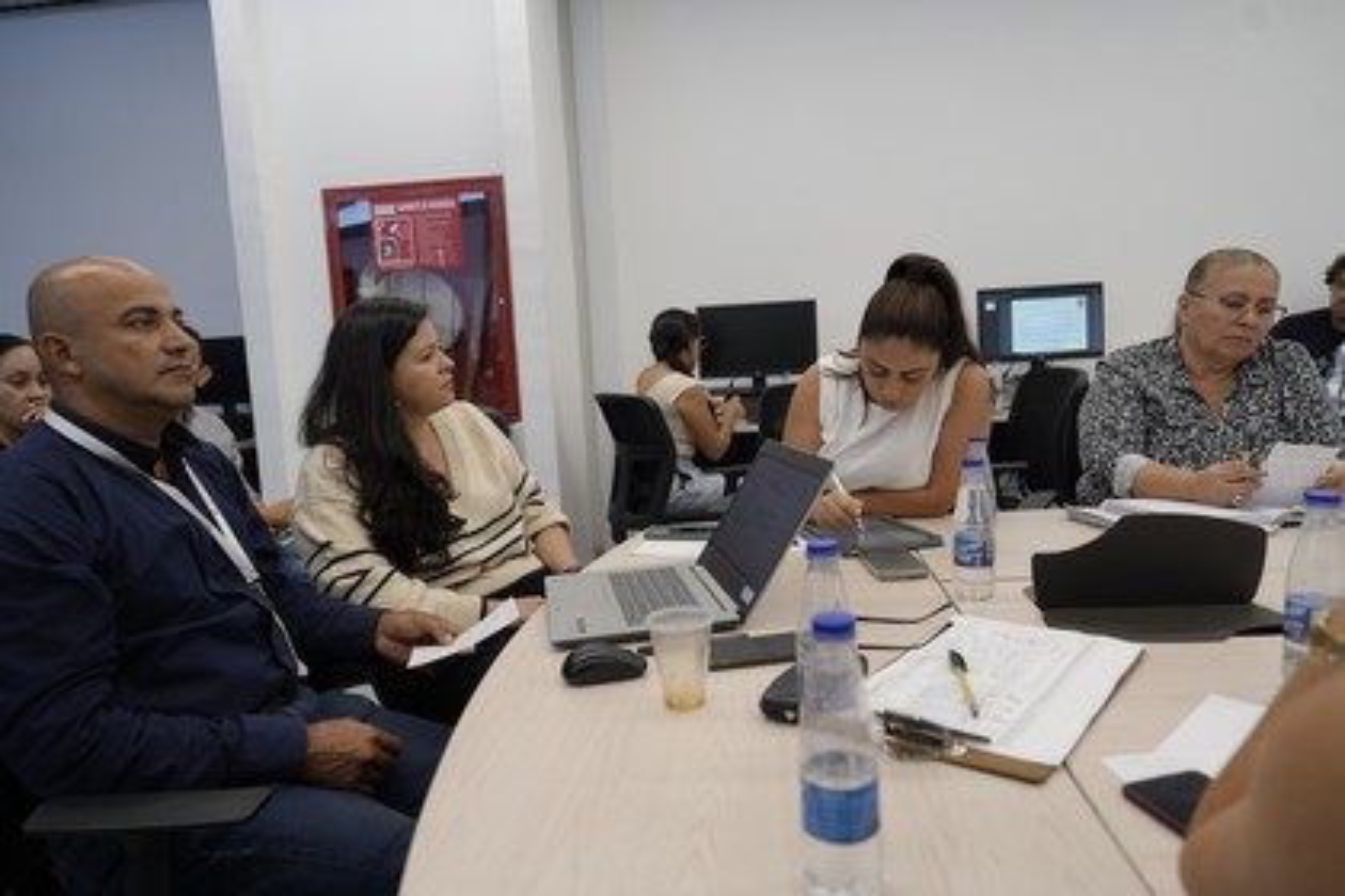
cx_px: 672
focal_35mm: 24
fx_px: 897
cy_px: 448
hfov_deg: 73.7
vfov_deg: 53.1
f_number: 4
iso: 640
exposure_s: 1/160
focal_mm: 24
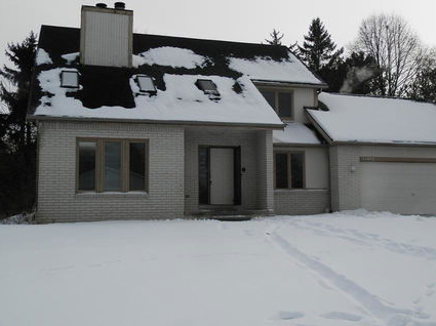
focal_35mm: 41
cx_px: 240
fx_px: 516
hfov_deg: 45.7
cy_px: 155
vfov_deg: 35.1
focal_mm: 6.1
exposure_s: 1/160
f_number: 9.4
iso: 80
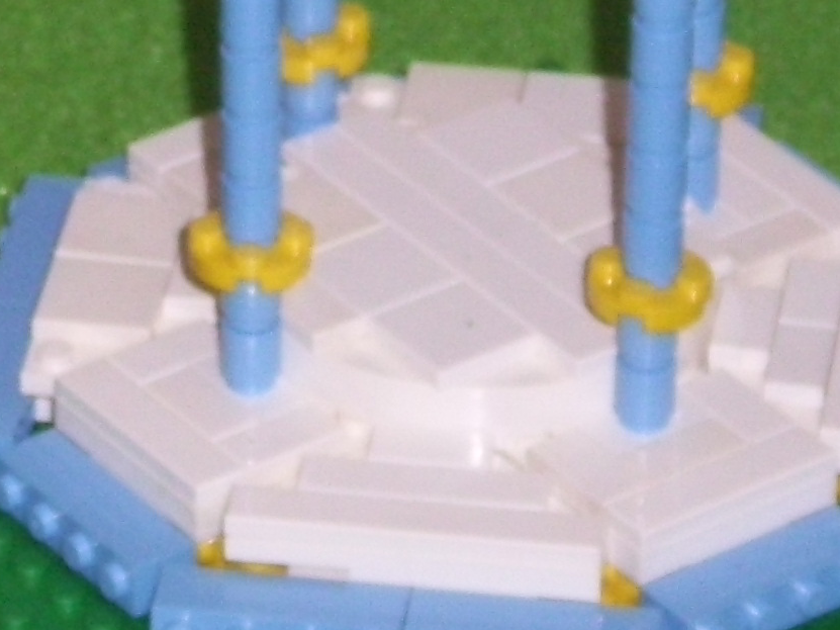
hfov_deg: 5.8
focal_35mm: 341
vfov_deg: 4.4
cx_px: -13
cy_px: 441
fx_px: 8274
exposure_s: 1/50
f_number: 4.8
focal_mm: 13.7
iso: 160
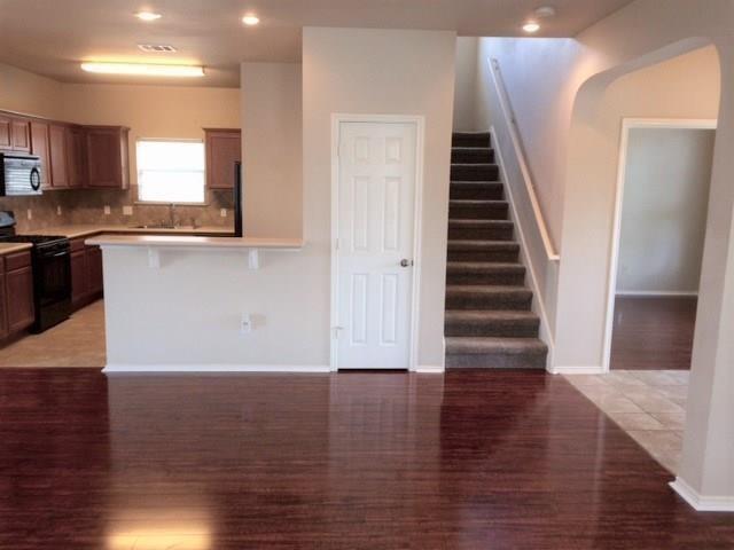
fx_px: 615
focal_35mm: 29
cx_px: 367
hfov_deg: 61.7
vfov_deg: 48.2
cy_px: 275
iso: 50
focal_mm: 4.15
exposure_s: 1/30
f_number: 2.2
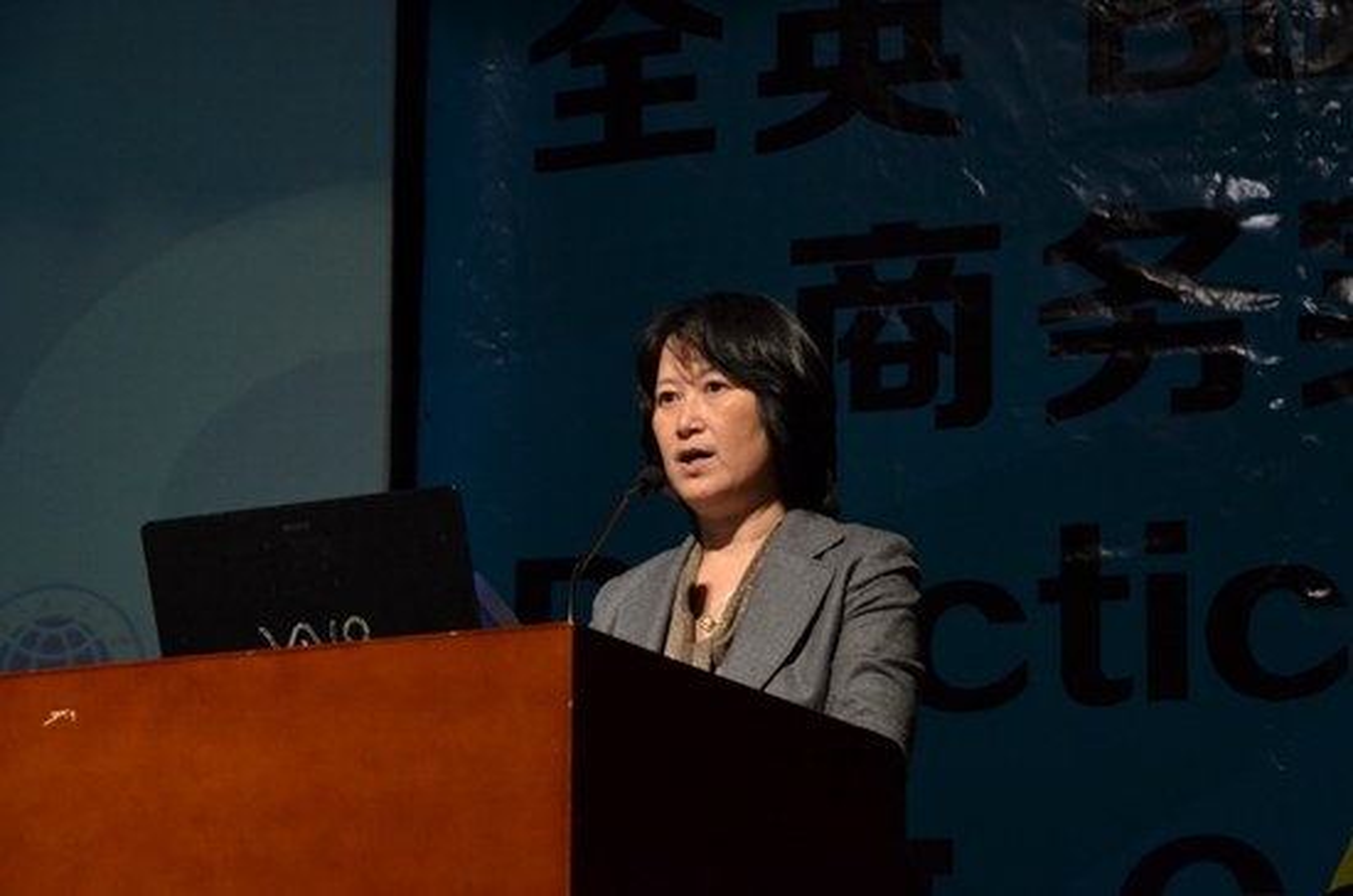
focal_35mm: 99
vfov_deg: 13.8
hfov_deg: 20.7
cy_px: 448
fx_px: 3712
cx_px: 676
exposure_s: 1/60
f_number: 6.3
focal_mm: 66
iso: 800
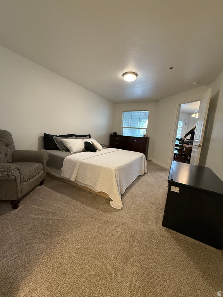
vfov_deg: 102.1
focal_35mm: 14
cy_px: 148
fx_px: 120
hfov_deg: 85.7
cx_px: 112
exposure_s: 1/120
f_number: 2.2
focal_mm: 2.22
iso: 500
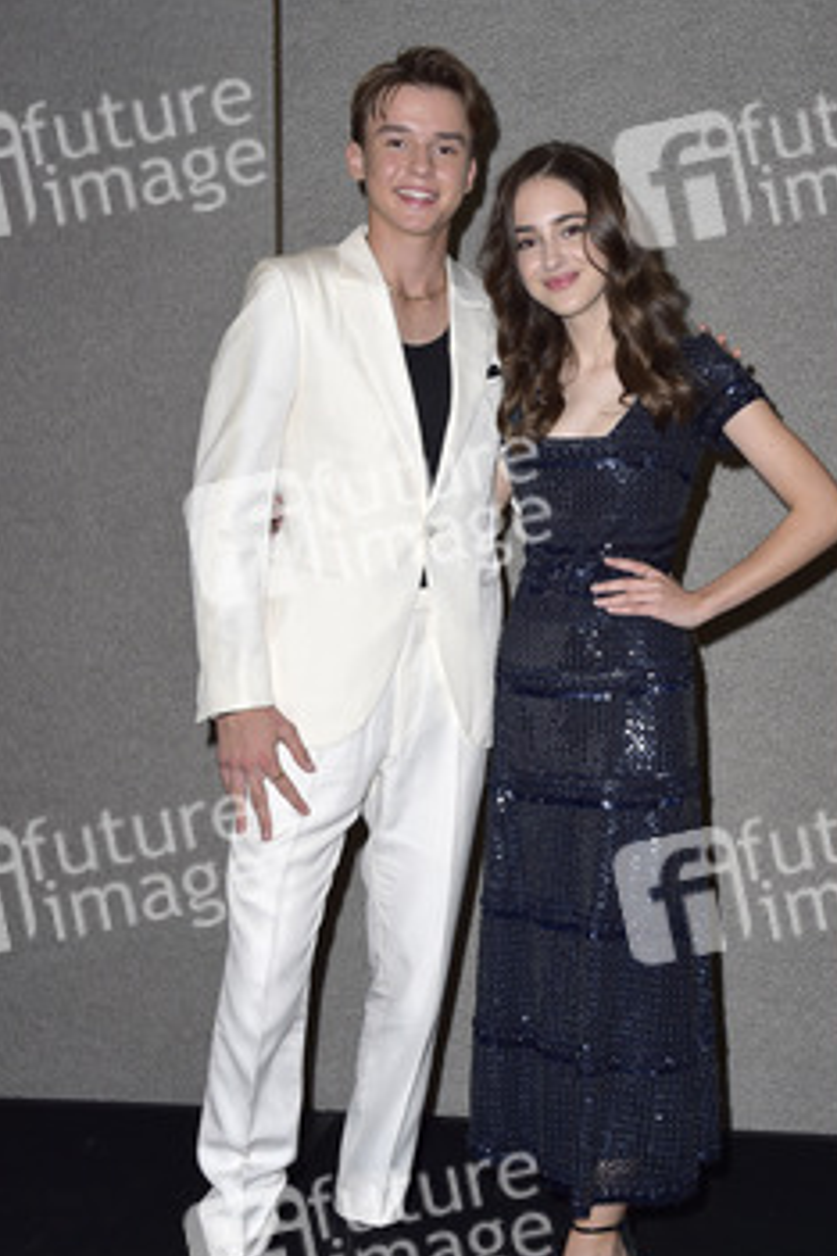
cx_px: 474
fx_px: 1430
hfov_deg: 32.6
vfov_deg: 47.3
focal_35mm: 41
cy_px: 701
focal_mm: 36
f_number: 6.3
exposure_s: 1/250
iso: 500
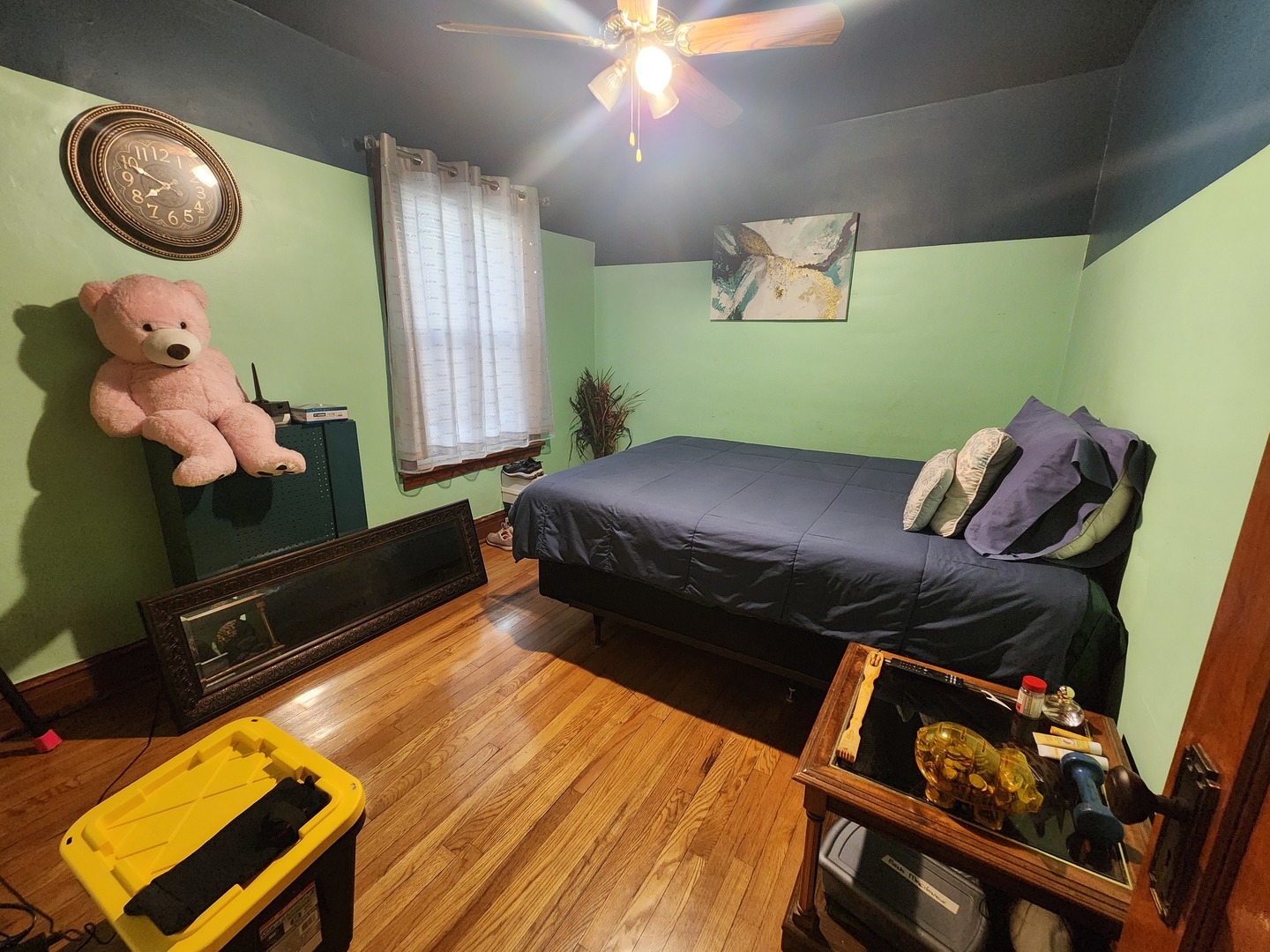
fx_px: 477
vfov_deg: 89.9
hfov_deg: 106.2
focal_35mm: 13
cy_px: 476
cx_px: 635
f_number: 2.2
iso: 640
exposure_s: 1/30
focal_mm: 2.2
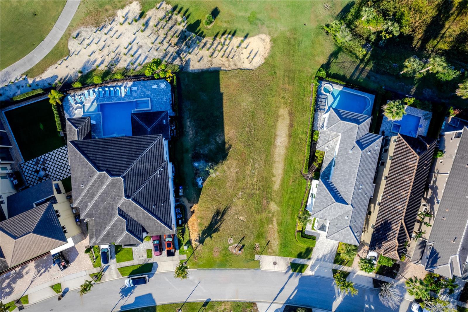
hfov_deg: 78.6
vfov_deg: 57.2
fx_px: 286
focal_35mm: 22
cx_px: 234
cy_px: 156
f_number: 2.8
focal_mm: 8.4
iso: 100
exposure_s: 1/25
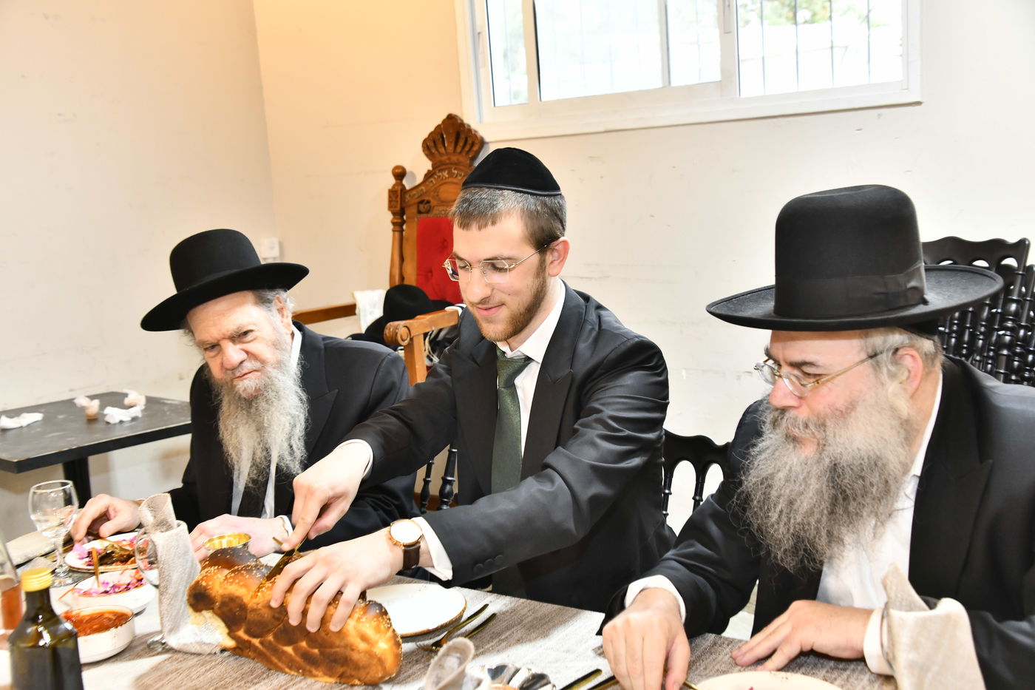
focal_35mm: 44
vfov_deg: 30.5
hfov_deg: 44.5
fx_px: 1265
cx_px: 518
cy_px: 345
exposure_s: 1/160
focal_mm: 44
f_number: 5.6
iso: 1250
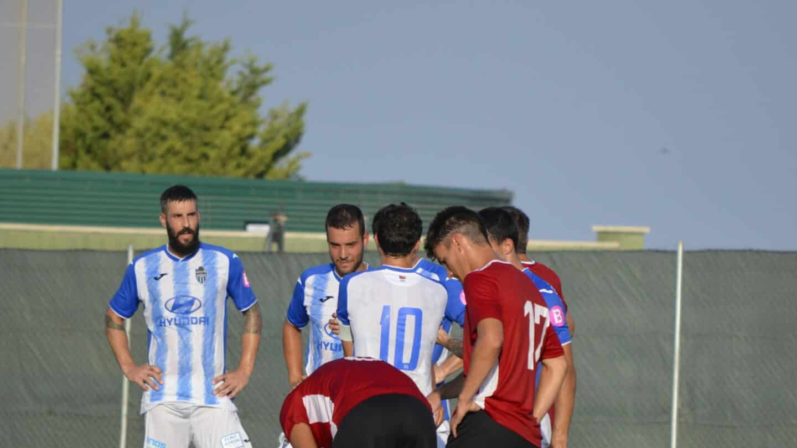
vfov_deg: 2.7
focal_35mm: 446
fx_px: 9425
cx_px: 438
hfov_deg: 4.8
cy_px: 340
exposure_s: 1/1600
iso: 400
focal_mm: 200
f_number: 6.3
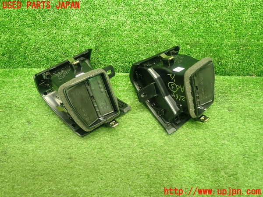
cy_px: 98
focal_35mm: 30
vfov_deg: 46.8
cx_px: 132
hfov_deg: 60.0
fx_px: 228
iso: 400
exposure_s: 1/30
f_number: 2.3
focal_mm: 5.4
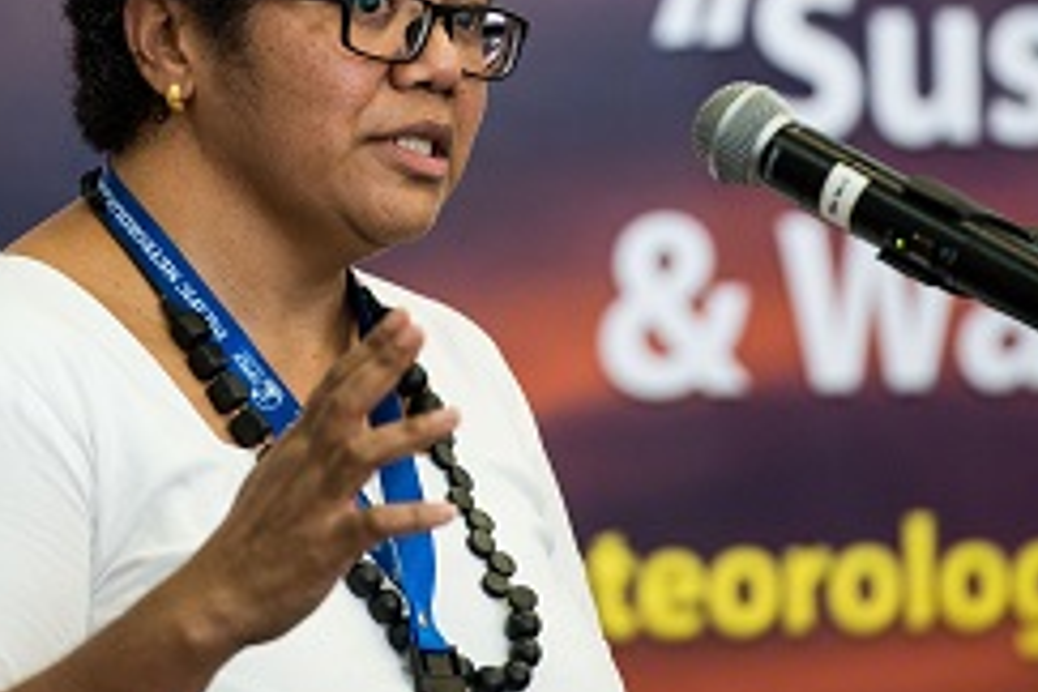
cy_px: 209
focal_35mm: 395
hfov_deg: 5.2
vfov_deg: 3.5
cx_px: 333
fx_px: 11388
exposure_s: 1/160
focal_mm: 200
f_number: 3.5
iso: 2000
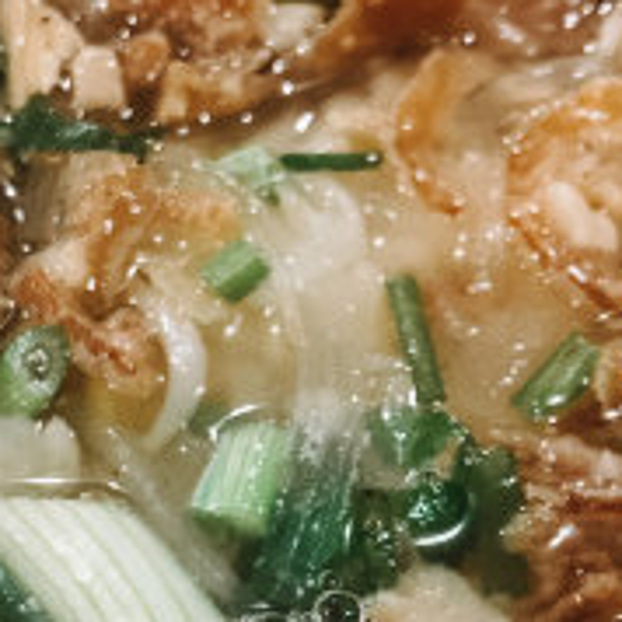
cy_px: 540
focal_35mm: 85
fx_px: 1728
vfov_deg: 20.1
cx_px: 311
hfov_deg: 20.4
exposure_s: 1/13
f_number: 1.8
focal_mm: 3.99
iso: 100
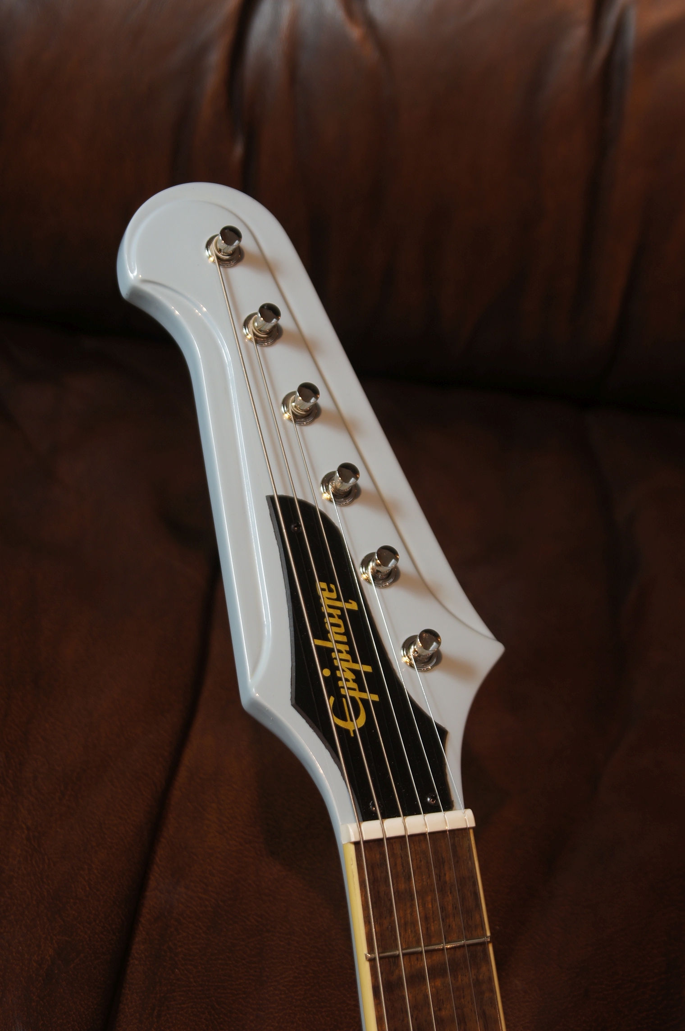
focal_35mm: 90
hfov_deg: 15.2
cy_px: 516
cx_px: 342
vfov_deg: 22.6
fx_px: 2575
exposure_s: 1/15
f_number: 5
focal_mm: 60
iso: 100
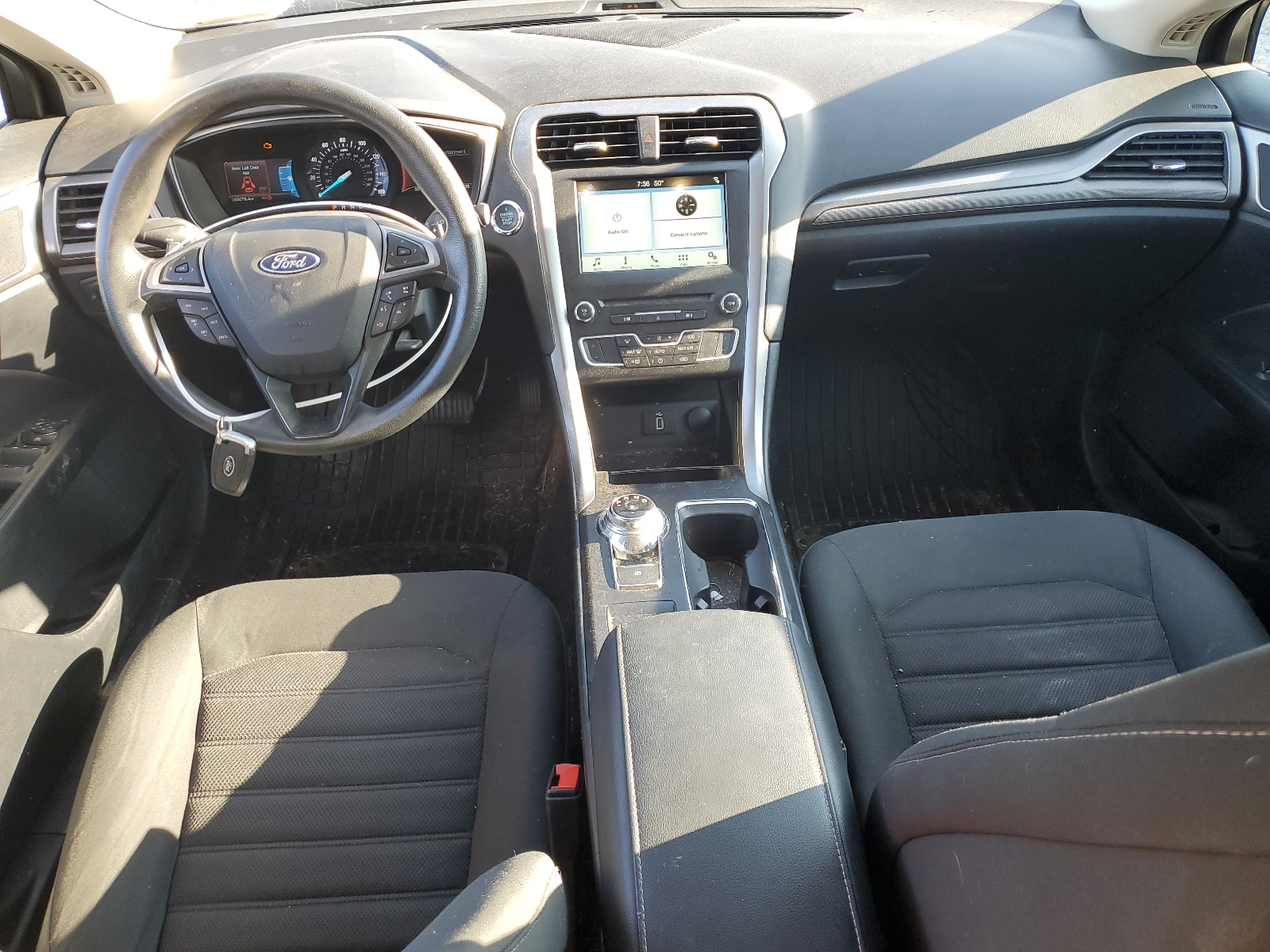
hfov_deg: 67.3
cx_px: 635
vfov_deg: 53.1
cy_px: 476
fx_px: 954
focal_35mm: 26
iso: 60
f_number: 1.5
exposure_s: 1/120
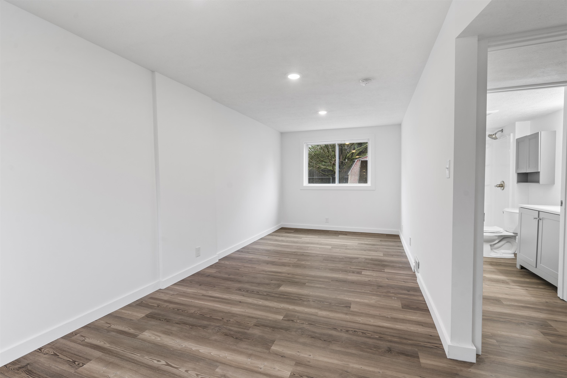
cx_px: 284
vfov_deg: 73.7
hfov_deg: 96.7
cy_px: 189
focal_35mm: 16
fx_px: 252
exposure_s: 1.6
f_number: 8
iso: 100
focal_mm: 16
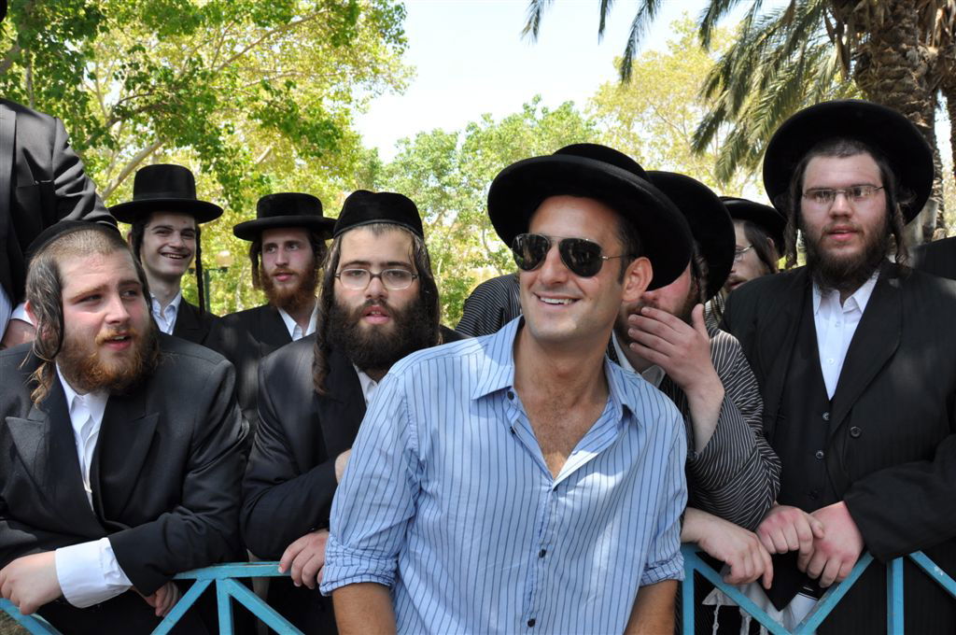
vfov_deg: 47.8
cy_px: 318
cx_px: 478
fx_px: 716
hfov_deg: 67.4
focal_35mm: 27
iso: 200
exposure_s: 1/200
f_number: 6.3
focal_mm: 18
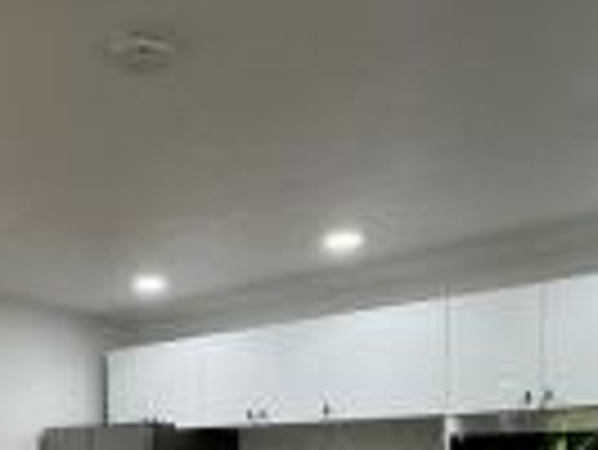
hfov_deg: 43.8
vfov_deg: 29.9
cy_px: 526
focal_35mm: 42
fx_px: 726
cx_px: 175
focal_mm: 2.22
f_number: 2.2
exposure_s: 1/120
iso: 125
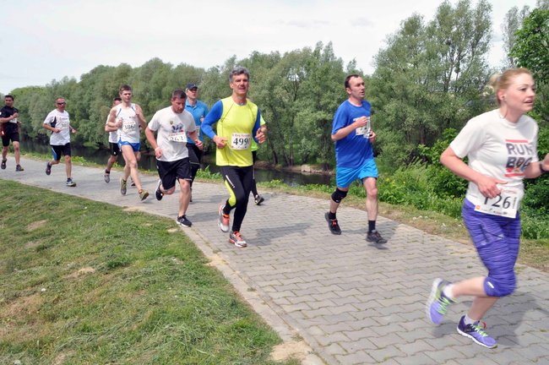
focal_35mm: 33
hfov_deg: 57.3
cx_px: 274
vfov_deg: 39.9
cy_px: 182
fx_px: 503
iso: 800
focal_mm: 22
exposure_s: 1/200
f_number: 22
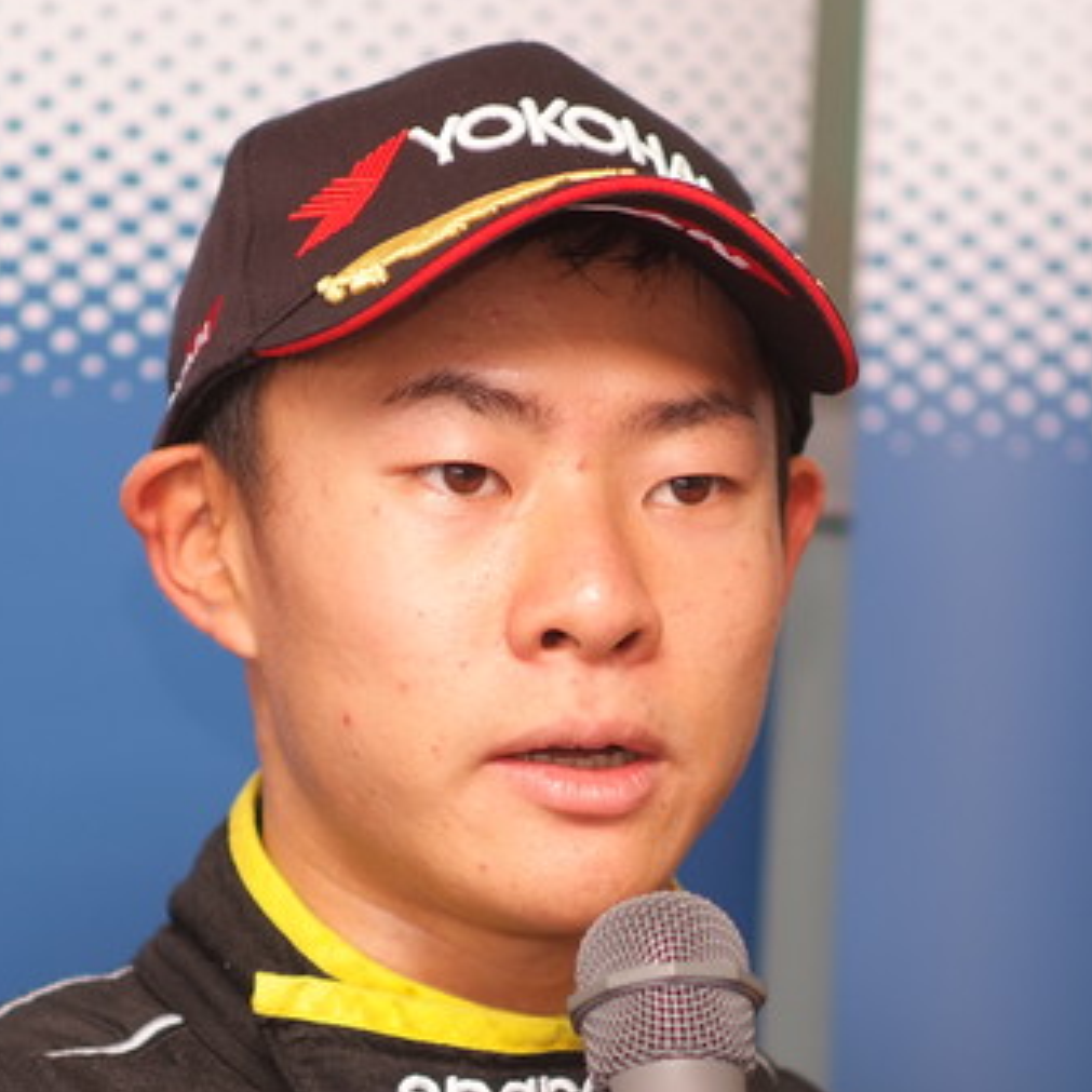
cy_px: 761
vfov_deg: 6.1
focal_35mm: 287
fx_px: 10243
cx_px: 418
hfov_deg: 6.1
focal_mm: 105
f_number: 2.5
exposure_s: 1/125
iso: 200
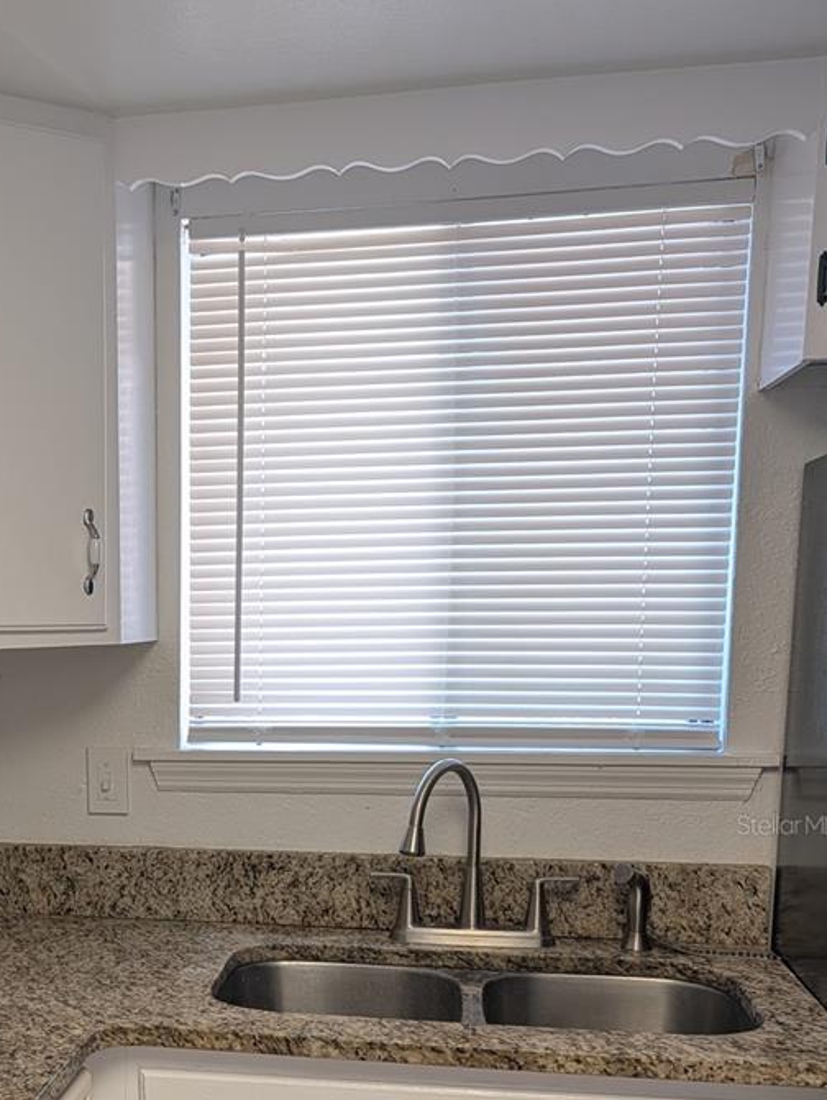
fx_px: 1367
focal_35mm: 43
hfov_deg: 32.3
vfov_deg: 42.5
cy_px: 824
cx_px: 112
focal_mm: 6.9
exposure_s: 1/120
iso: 147
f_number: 1.68
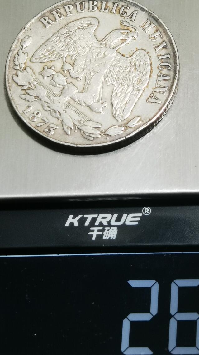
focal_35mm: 107
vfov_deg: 19.9
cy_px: 101
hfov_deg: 11.3
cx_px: 116
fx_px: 1004
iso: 100
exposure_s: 1/100
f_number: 1.9
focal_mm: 6.67
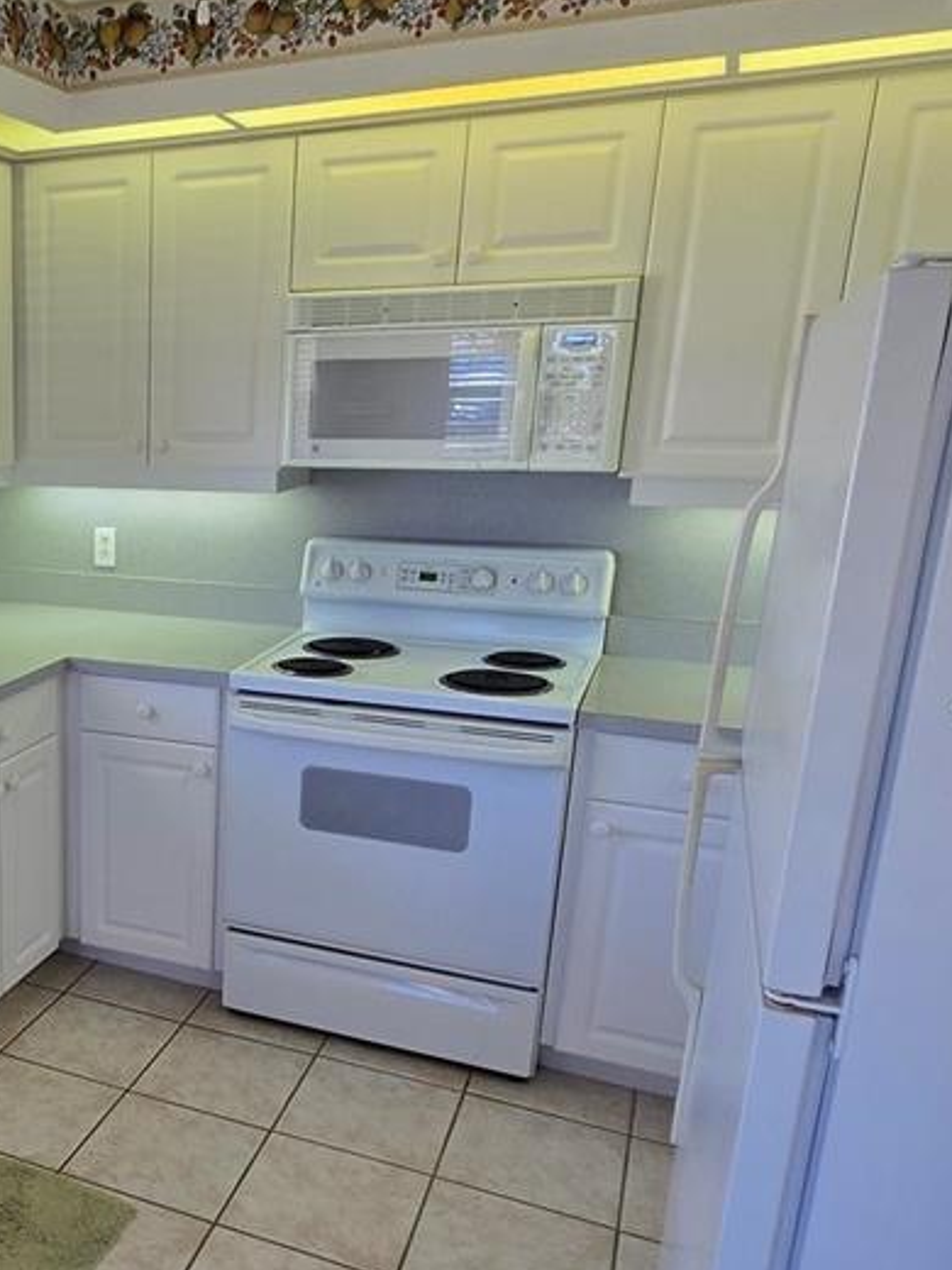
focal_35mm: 30
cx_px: 24
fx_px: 1100
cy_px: 713
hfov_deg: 41.4
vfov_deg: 59.8
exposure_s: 1/120
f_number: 2.2
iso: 50
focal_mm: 2.2
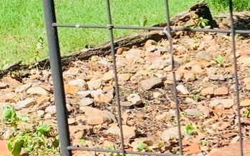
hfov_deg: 12.6
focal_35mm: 153
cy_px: 67
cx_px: 433
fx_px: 1042
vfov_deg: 8.6
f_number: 1.8
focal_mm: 4.25
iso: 25
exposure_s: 1/623
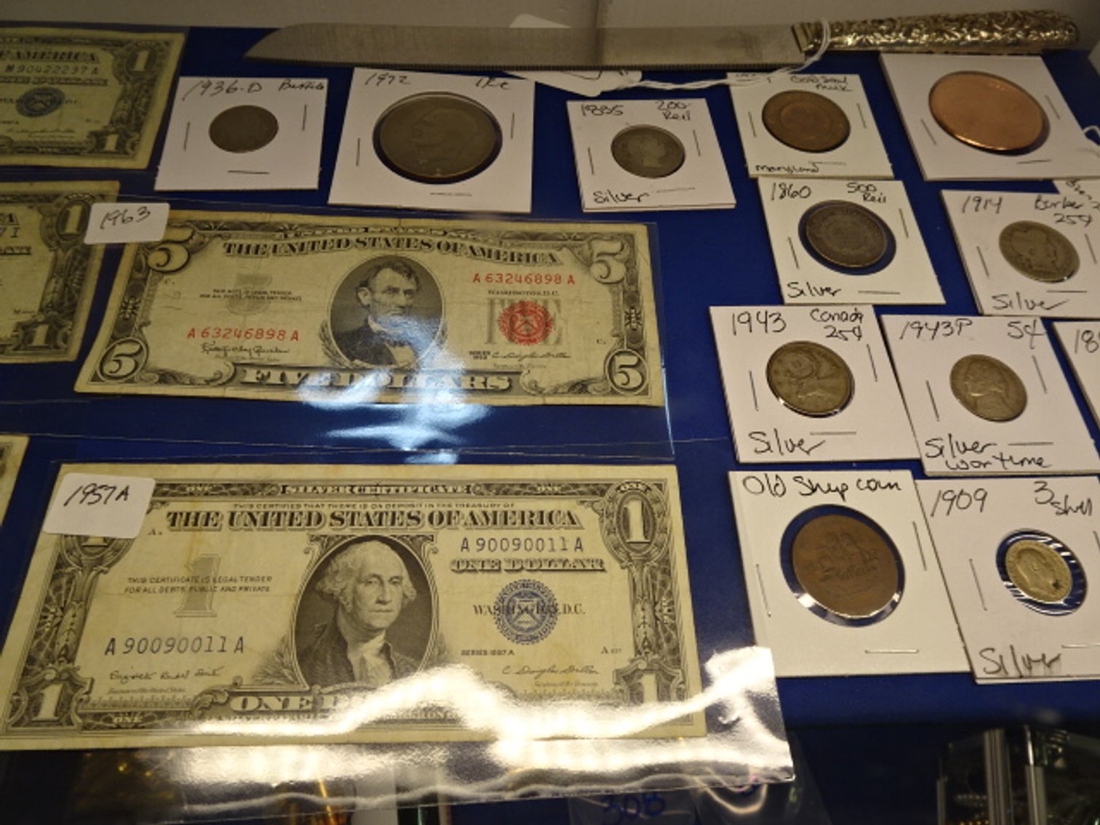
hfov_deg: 71.6
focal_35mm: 24
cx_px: 550
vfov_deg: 56.8
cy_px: 412
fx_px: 763
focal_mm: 4.1
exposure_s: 1/80
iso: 80
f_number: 3.5
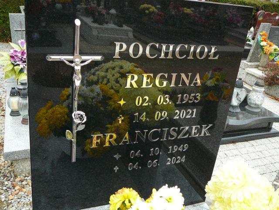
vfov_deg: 40.7
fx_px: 282
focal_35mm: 35
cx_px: 140
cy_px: 105
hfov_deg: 52.6
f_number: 2.8
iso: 80
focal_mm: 5.2
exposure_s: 1/125
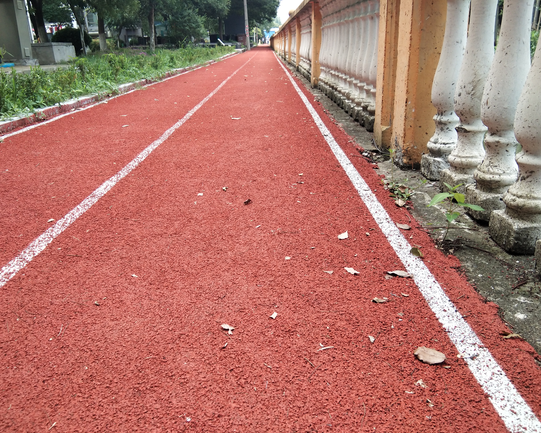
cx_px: 276
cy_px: 220
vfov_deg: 44.5
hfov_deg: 54.2
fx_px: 528
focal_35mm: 33
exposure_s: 1/153
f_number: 2.2
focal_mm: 3.69
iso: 50
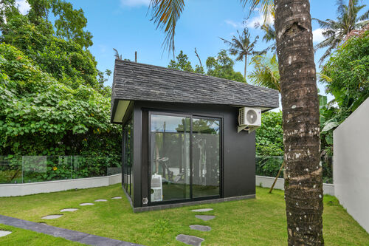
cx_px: 184
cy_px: 123
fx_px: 164
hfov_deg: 96.8
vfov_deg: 73.7
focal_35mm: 16
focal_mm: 16
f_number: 8
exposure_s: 1/30
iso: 100
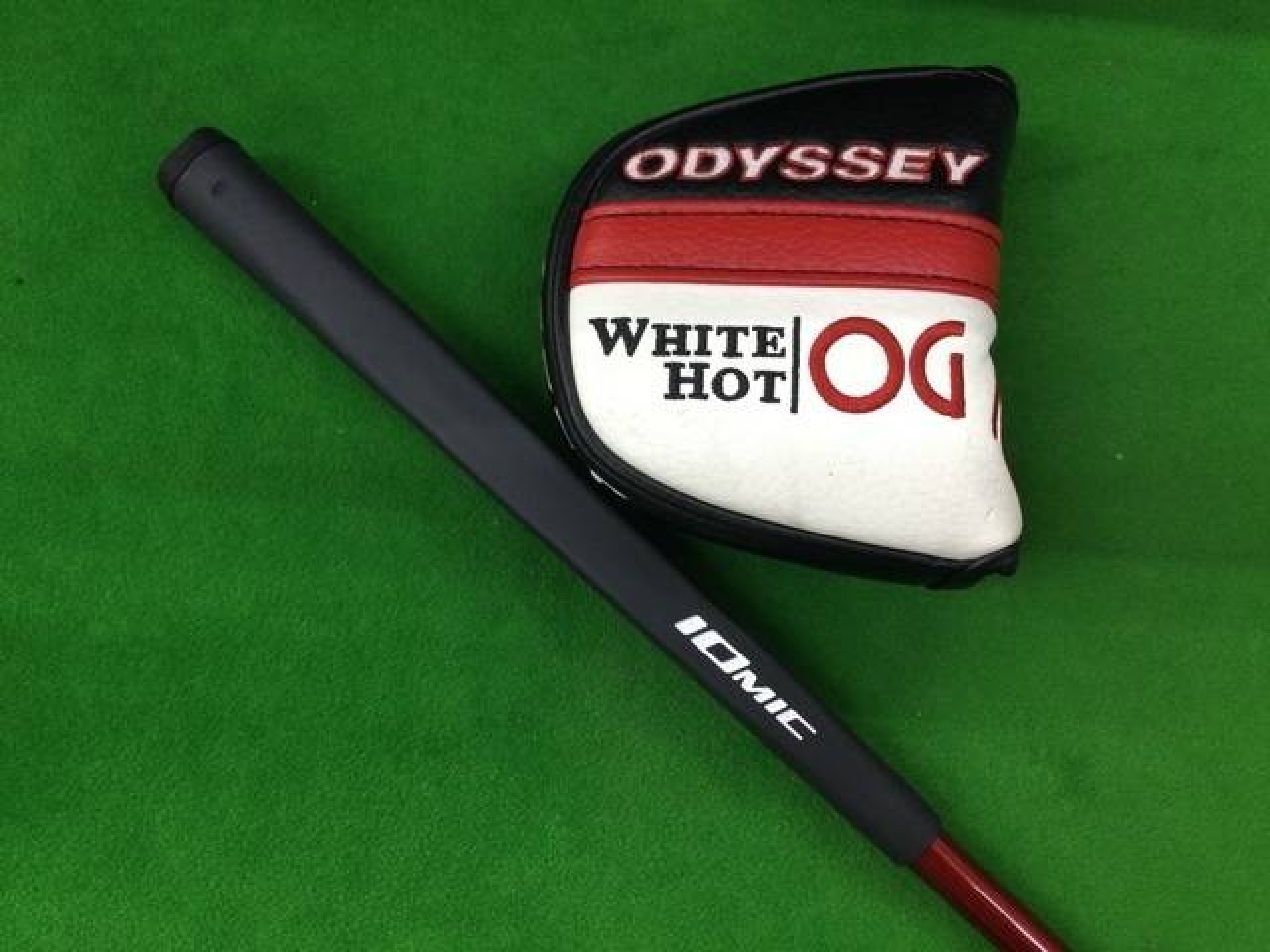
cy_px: 476
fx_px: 1137
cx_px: 635
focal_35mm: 31
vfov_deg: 45.4
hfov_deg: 58.4
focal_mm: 3.3
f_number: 2.4
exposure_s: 1/30
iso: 64
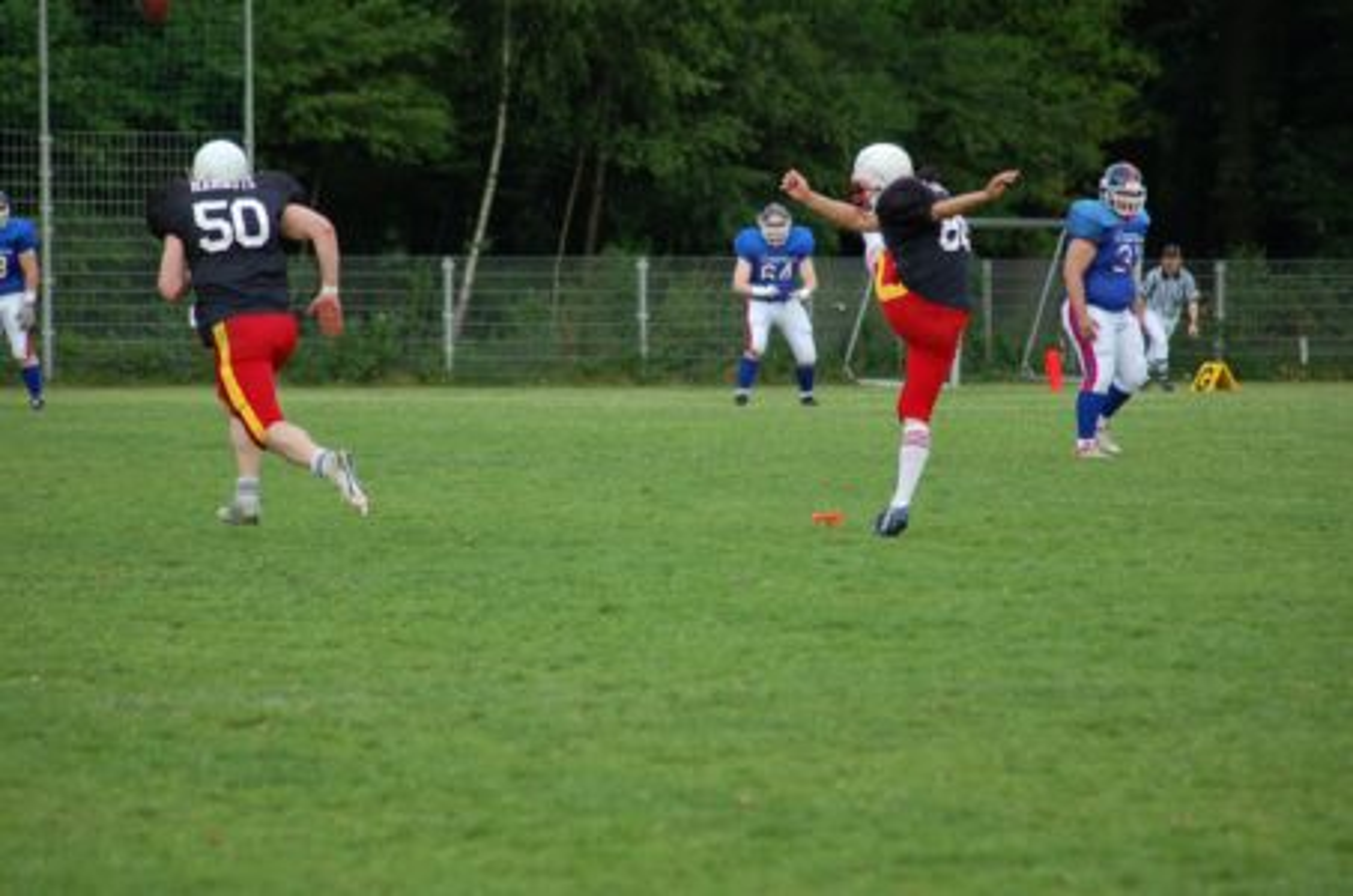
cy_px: 448
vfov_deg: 5.4
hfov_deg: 8.1
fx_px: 9564
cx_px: 676
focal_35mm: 255
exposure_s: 1/1000
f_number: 4.8
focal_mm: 170
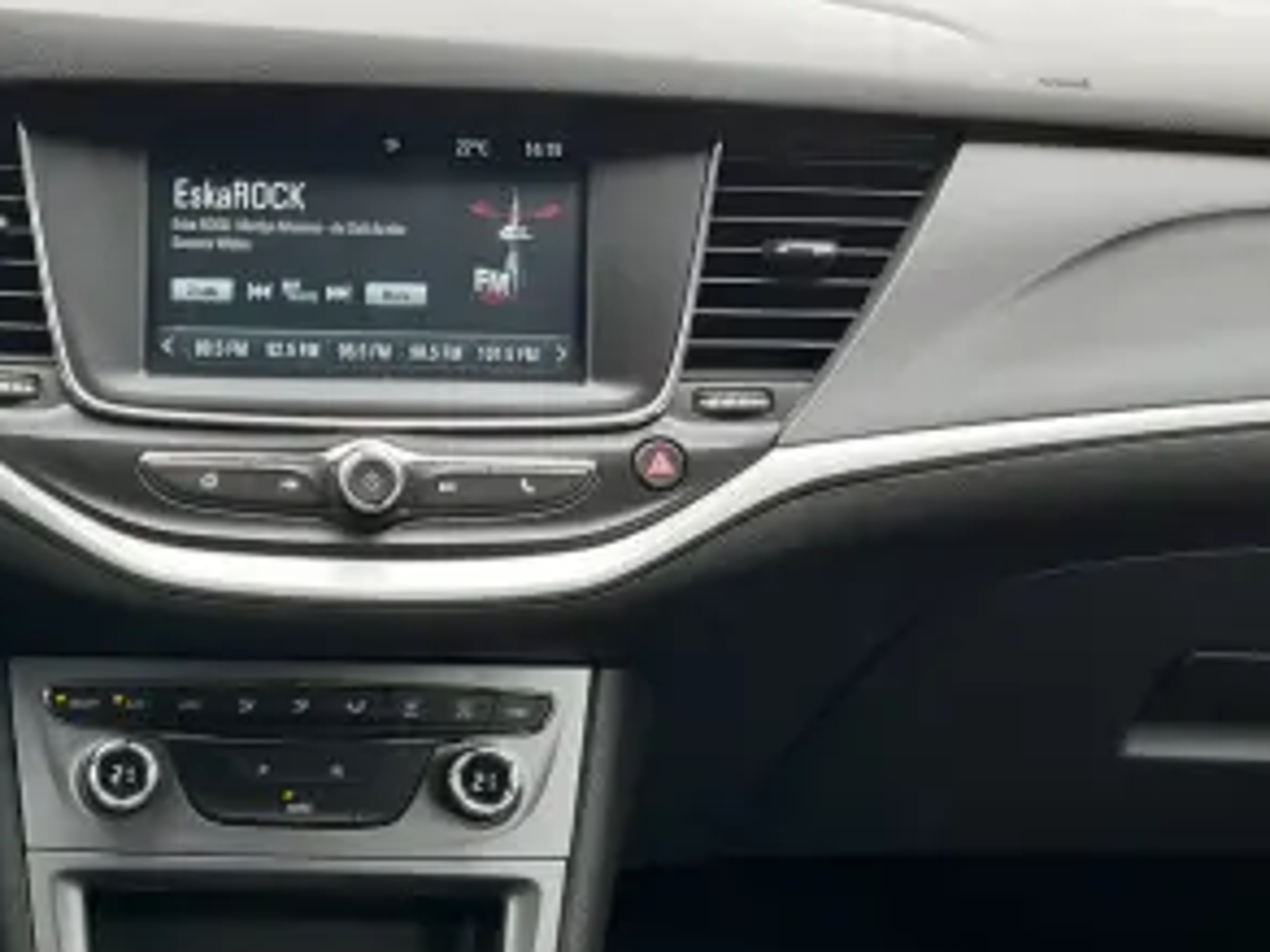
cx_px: 187
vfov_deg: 25.1
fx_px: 2091
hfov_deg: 32.5
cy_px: 791
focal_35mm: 57
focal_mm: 3.92
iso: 64
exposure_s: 1/100
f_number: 1.7
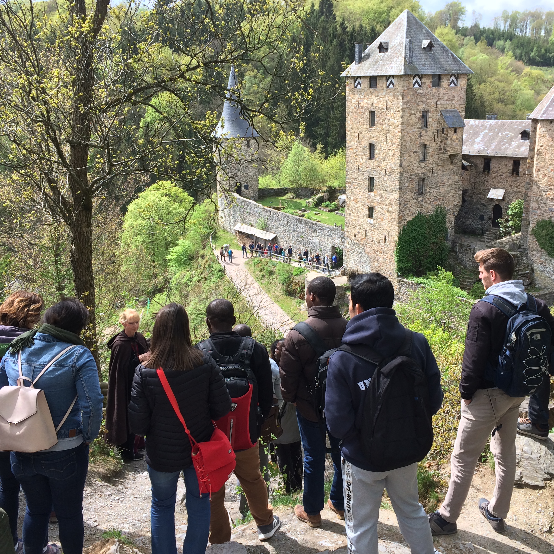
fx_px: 634
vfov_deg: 47.2
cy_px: 276
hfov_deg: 47.2
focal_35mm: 35
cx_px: 303
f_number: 2.2
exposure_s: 1/672
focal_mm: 4.15
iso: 32
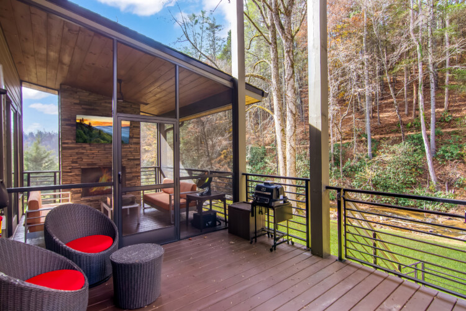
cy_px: 156
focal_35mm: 16
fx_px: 214
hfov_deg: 95.0
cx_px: 233
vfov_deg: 72.1
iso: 320
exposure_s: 1/125
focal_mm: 11
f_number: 5.6
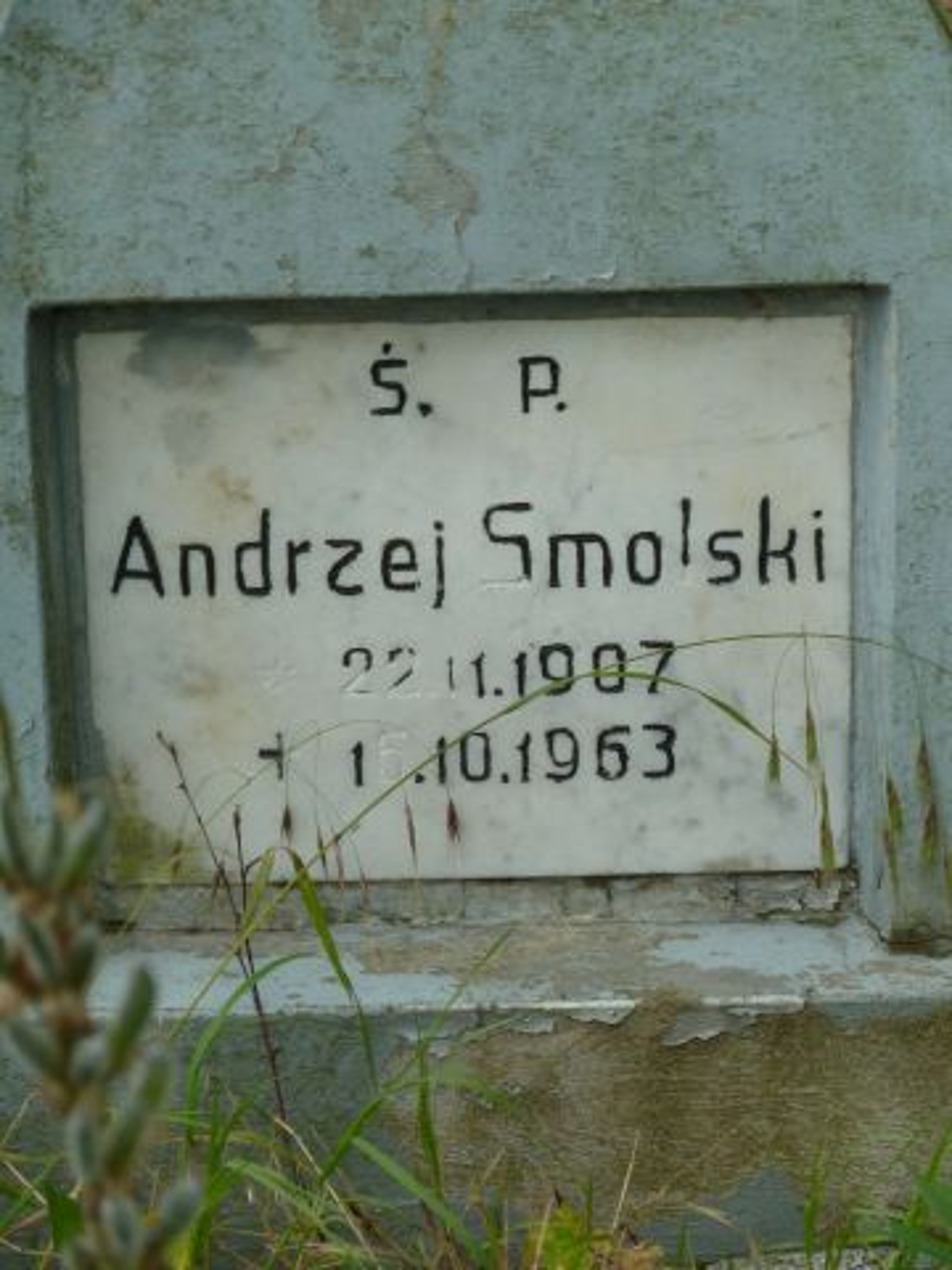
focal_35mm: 169
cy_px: 635
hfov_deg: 8.8
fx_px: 6197
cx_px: 476
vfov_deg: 11.7
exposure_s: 1/200
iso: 160
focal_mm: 27.8
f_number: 4.5
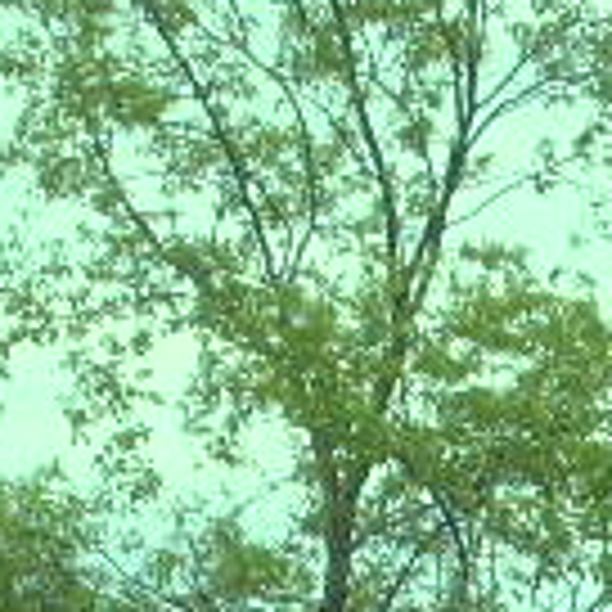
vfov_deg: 4.2
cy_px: 1706
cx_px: 837
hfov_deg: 4.3
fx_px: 8121
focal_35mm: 406
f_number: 3.6
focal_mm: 10.3
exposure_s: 1/500
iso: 80
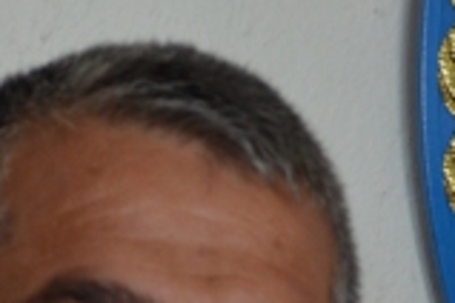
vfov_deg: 4.4
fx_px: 3956
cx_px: -77
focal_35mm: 313
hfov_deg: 6.5
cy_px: 423
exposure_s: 1/45
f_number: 5.6
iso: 800
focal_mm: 52
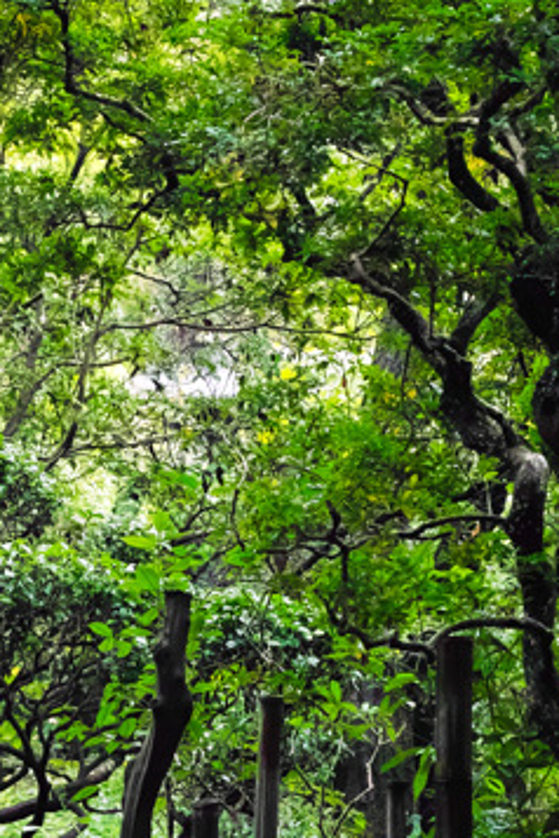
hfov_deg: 10.5
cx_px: -47
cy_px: 761
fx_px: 3004
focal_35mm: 129
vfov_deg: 15.7
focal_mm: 30
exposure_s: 1/25
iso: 800
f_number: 2.8
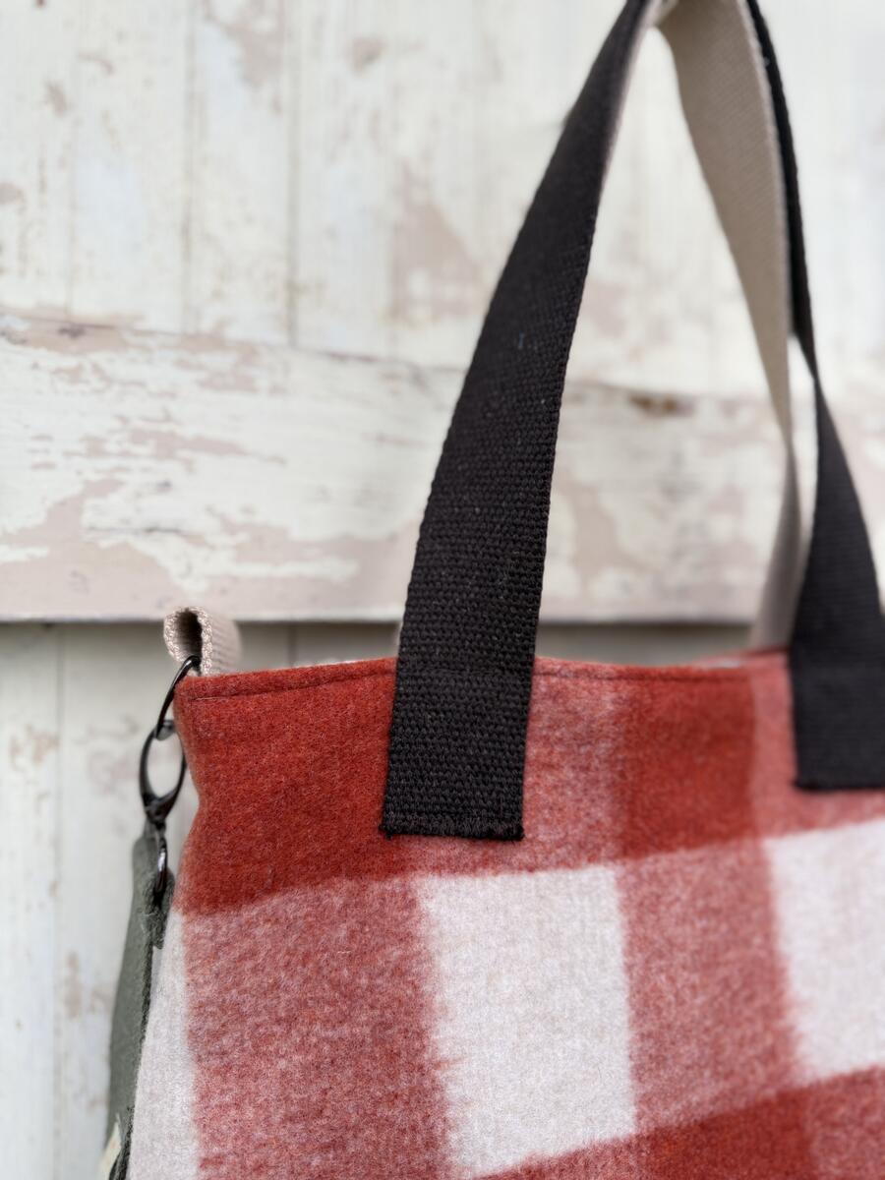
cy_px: 590
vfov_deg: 71.6
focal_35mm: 24
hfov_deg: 56.8
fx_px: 818
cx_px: 442
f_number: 1.78
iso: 125
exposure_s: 1/121
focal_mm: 6.76
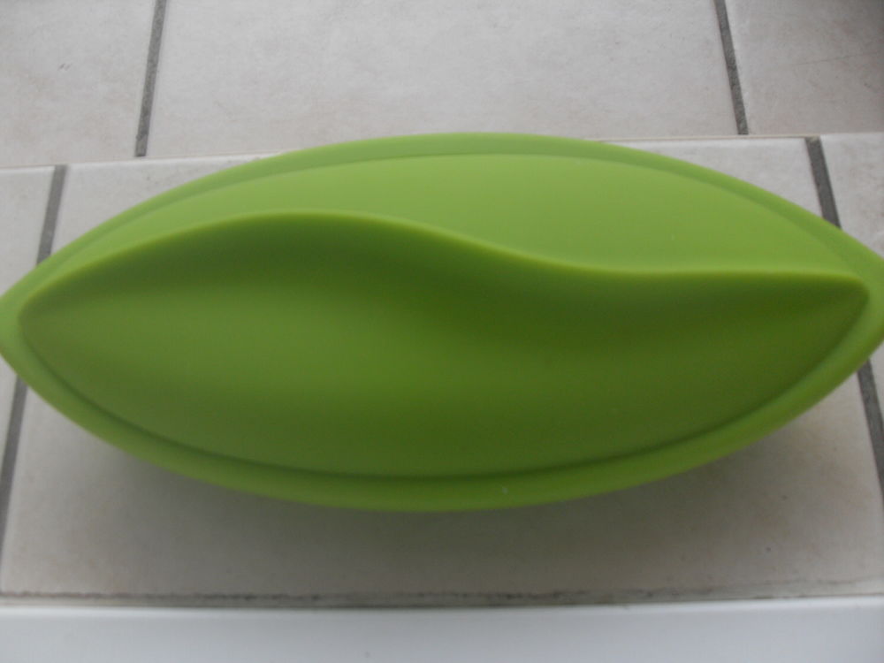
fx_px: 945
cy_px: 332
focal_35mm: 37
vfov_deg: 38.7
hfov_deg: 50.1
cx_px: 442
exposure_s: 1/90
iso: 80
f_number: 2.8
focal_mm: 6.3
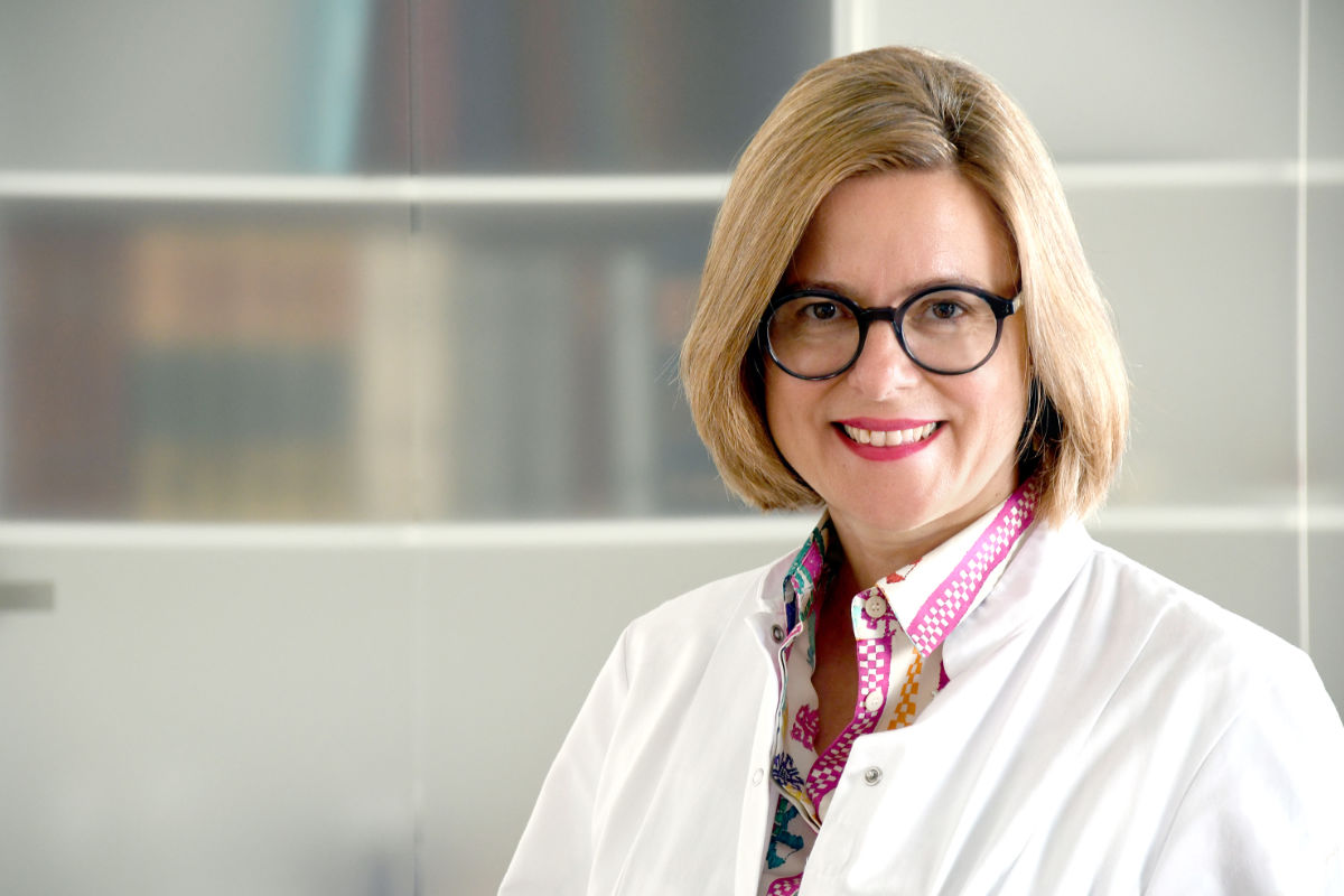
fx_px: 5861
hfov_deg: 13.1
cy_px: 448
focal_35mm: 157
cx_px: 672
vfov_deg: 8.7
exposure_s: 1/100
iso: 1100
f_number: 5.6
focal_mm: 105
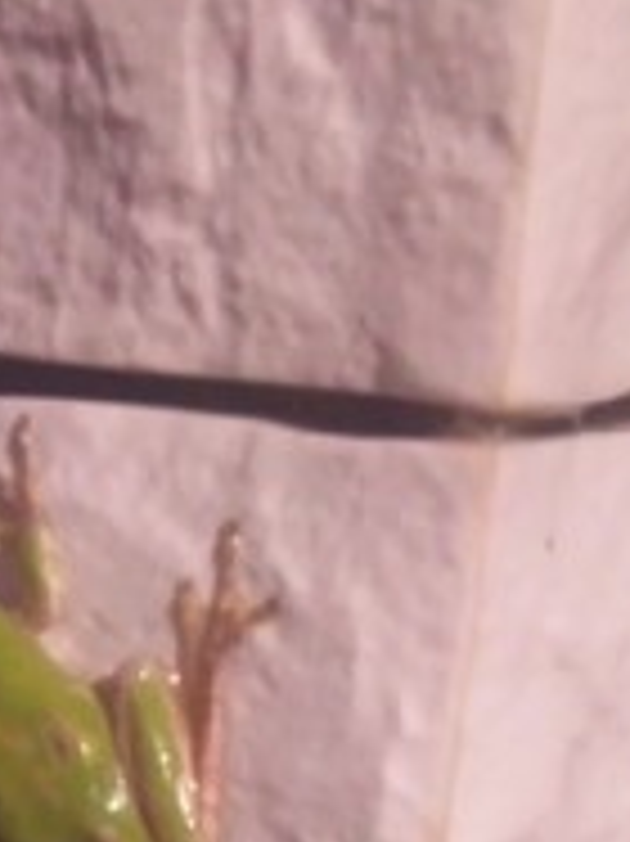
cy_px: 995
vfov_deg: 19.3
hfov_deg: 14.9
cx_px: -104
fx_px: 2332
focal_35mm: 96
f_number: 2.8
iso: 400
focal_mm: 5.07
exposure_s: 1/256
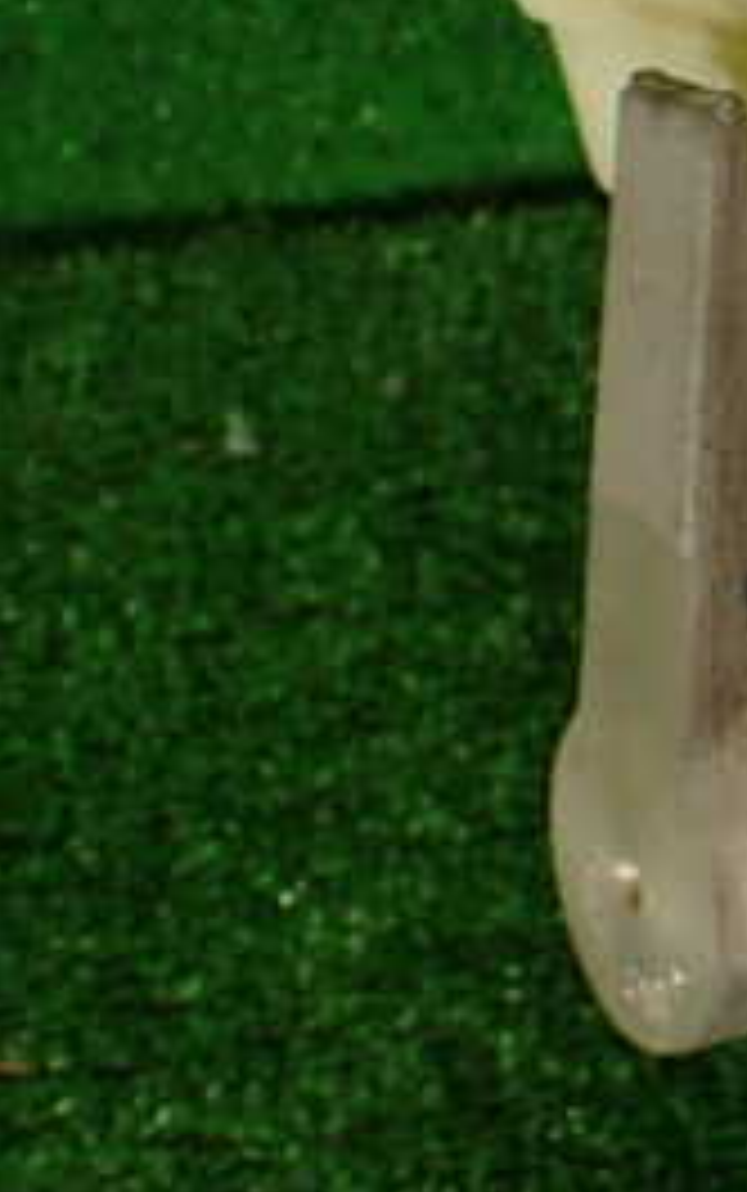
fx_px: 2341
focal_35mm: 72
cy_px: 310
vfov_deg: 28.2
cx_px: 1269
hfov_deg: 15.9
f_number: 2.3
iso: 100
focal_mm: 5.4
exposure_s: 1/60
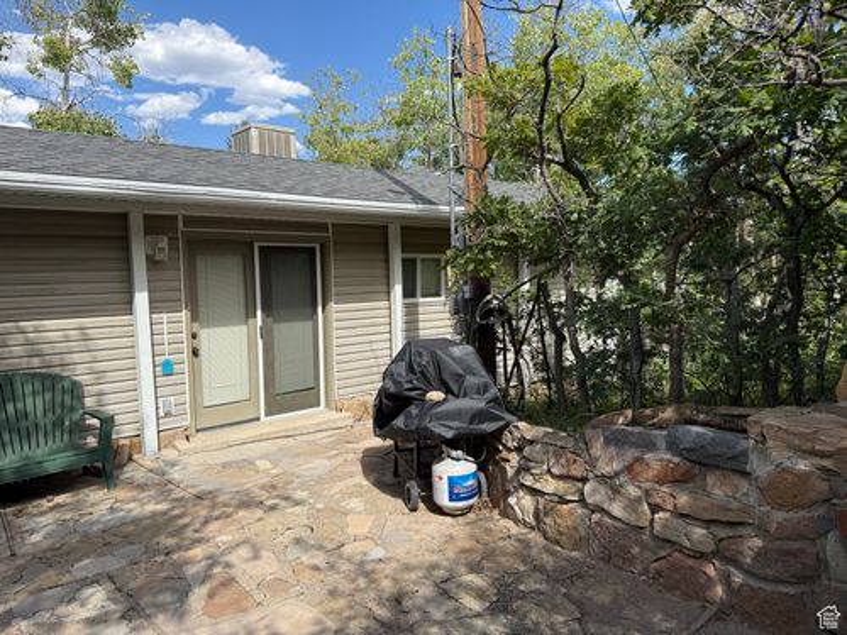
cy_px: 318
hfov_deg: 71.6
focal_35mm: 24
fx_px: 587
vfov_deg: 56.8
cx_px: 424
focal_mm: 6.76
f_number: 1.78
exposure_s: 1/2801
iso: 80
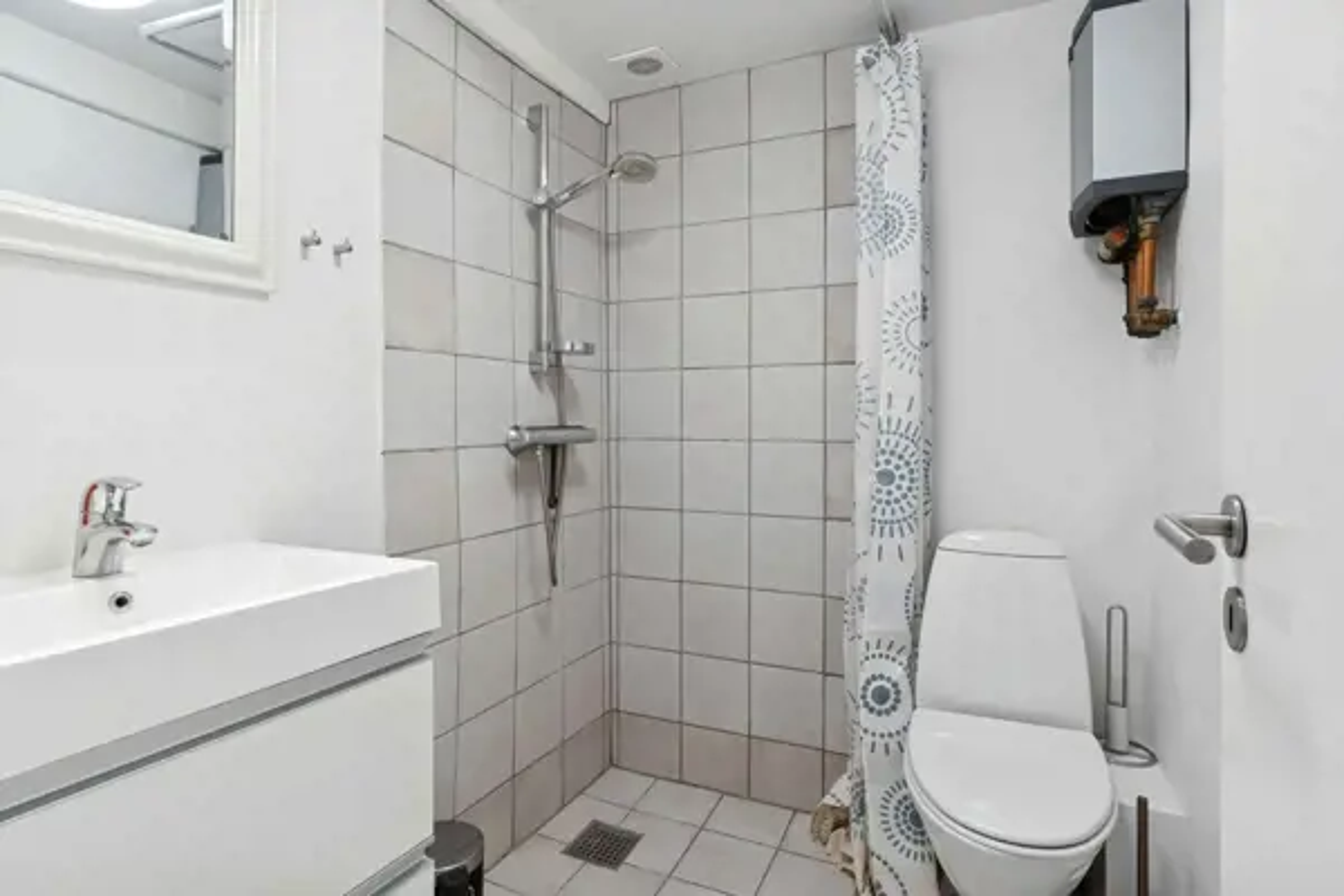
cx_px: 672
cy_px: 448
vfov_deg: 67.4
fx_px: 672
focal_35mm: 18
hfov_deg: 90.0
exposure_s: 1/8
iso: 200
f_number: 8
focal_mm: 12
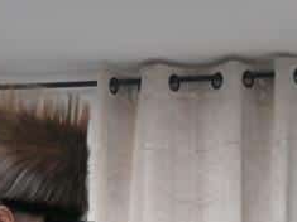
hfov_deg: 10.0
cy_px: 349
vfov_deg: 7.5
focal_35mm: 193
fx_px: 1655
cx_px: -135
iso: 250
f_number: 4
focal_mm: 46
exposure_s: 1/125
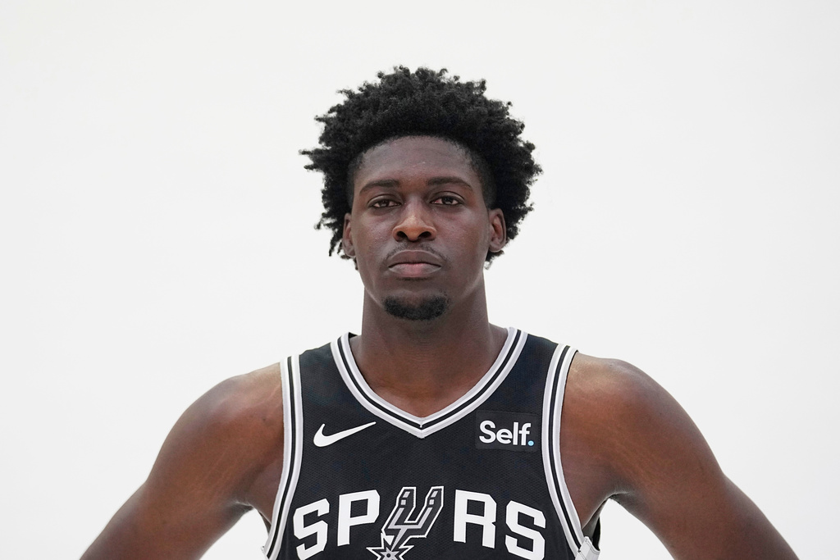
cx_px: 420
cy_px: 280
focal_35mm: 205
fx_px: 4784
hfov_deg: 10.0
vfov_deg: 6.7
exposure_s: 1/200
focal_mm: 137
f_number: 2.8
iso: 2500
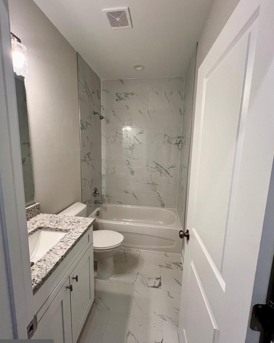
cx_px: 134
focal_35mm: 14
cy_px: 170
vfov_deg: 100.7
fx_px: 142
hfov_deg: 88.0
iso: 160
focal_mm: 1.57
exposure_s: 1/120
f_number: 1.8
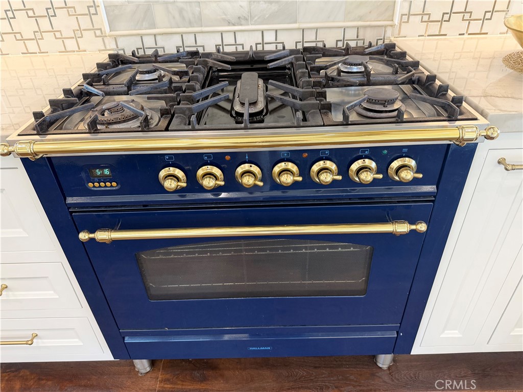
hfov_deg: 71.6
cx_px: 262
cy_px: 196
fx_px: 363
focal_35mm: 24
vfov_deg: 56.8
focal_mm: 6.76
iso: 200
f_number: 1.78
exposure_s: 1/60
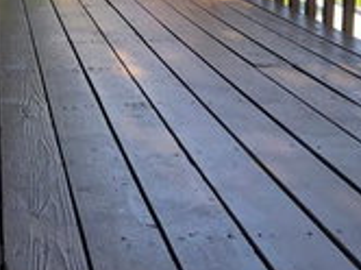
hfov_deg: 26.9
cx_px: 116
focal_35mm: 72
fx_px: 750
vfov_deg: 19.4
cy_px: -35
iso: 20
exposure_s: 1/430
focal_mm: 3.99
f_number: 1.8
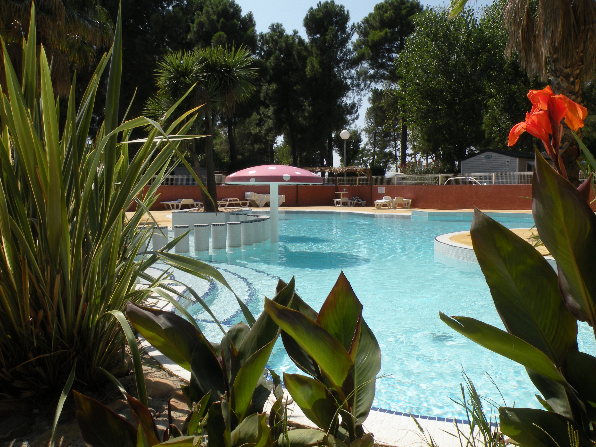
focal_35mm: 27
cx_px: 298
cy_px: 224
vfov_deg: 51.4
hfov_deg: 65.3
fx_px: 465
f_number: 7.1
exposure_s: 1/248
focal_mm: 4.7
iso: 64
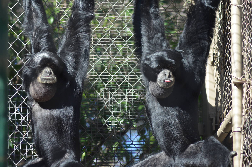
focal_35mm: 232
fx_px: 1624
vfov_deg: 5.9
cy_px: 84
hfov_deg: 8.9
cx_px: 126
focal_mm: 155
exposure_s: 1/1000
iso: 720
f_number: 4.5
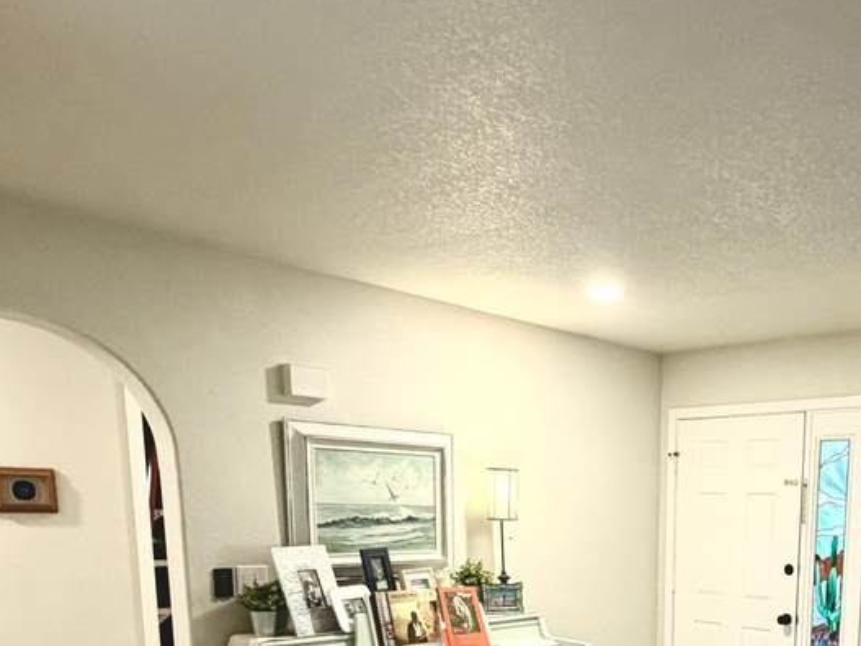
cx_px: 676
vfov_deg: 37.4
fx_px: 845
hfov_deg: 51.0
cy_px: 646
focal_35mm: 34
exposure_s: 1/60
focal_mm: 2.22
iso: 320
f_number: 2.2
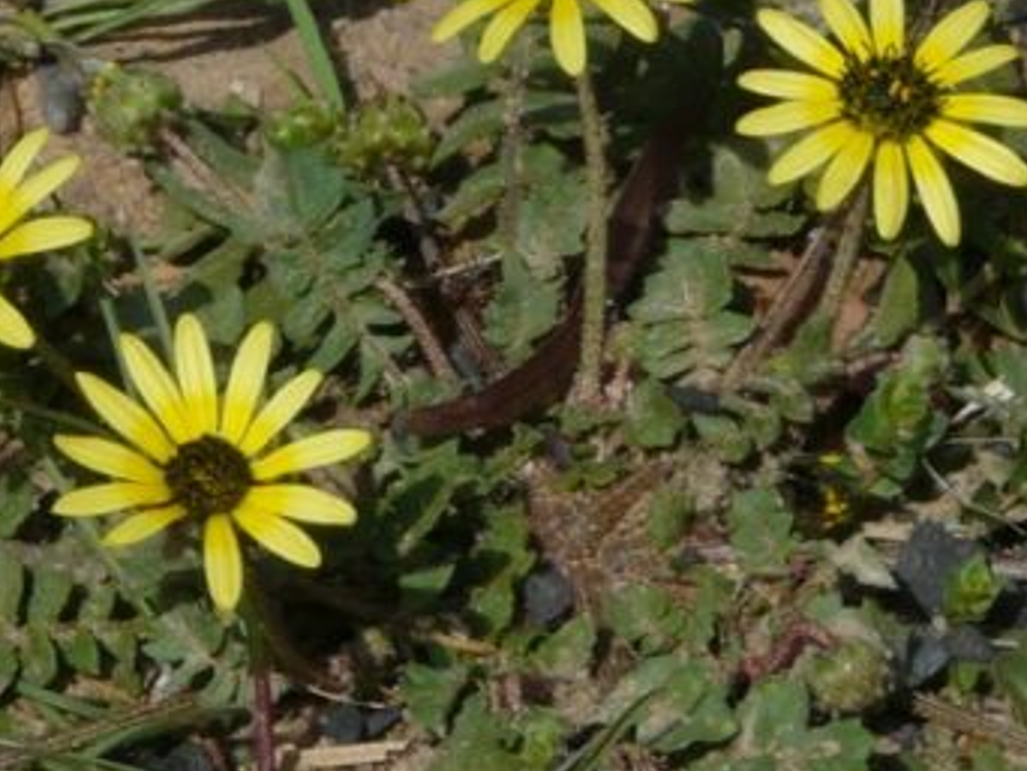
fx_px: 9530
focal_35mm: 321
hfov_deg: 6.2
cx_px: 336
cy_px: 348
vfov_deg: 4.6
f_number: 8
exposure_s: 1/400
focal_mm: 18.3
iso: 100
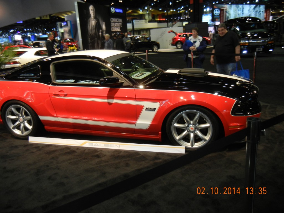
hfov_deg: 60.0
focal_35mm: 30
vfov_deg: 46.8
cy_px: 106
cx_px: 142
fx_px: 246
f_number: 3.5
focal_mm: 5.4
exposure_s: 1/63.1
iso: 320
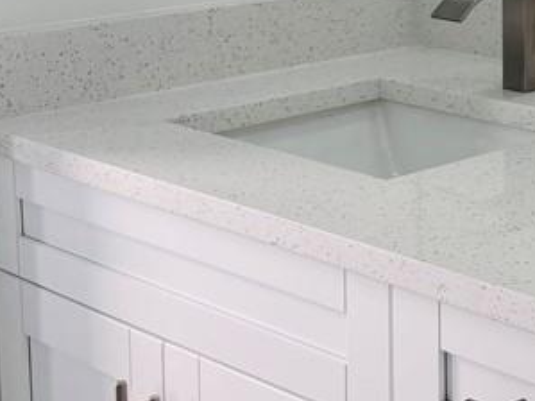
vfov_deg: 15.9
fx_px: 1375
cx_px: 846
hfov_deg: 18.9
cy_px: -82
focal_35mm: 89
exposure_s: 1/327
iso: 50
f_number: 1.6
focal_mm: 5.96
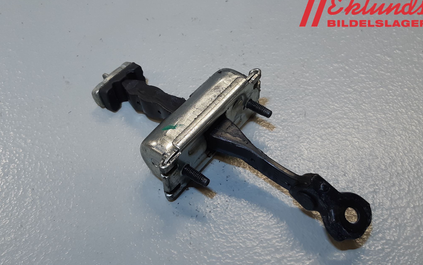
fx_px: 323
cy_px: 153
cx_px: 213
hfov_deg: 66.5
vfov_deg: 44.4
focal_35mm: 28
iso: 64
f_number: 1.7
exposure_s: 1/100
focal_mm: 3.93
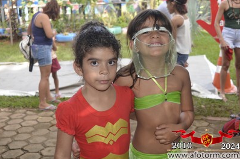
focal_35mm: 53
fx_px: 350
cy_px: 80
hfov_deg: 37.9
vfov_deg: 25.6
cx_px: 119
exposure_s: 1/250
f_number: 5.6
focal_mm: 31
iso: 500
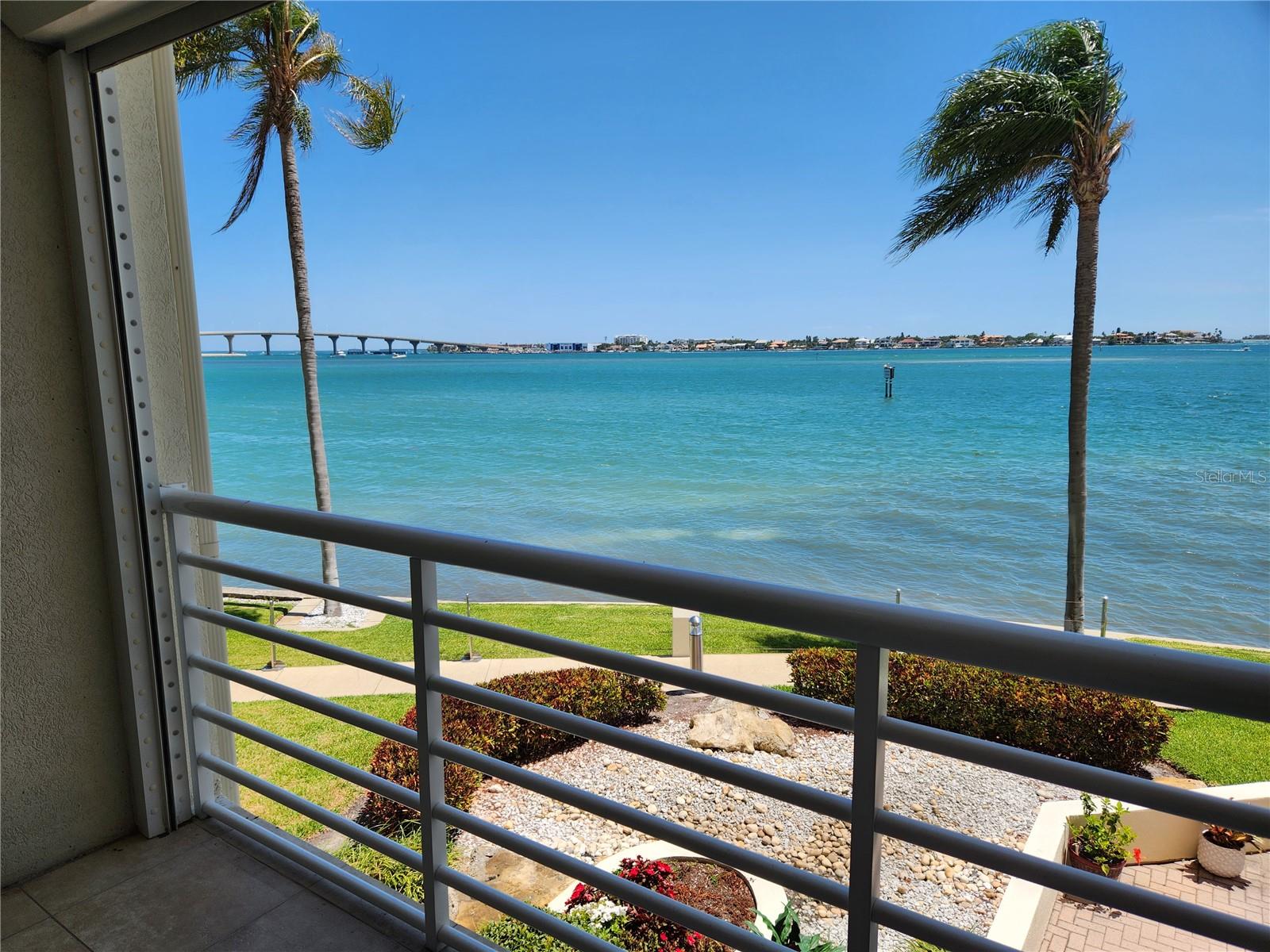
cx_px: 635
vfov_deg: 58.9
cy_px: 476
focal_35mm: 23
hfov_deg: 73.9
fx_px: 844
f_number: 1.8
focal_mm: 5.4
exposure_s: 1/1650
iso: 20
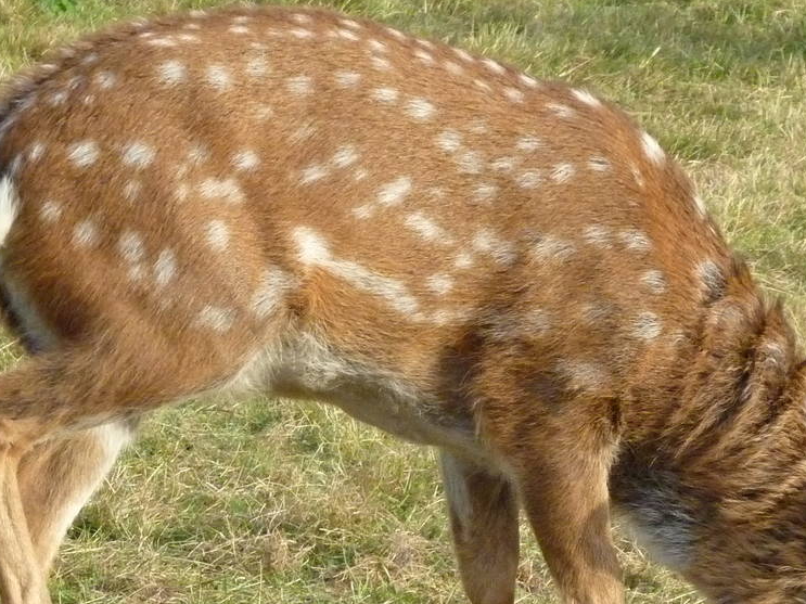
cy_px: 492
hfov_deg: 5.1
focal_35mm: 392
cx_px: 525
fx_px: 9126
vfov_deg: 3.8
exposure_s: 1/500
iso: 500
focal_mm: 29.9
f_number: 4.5
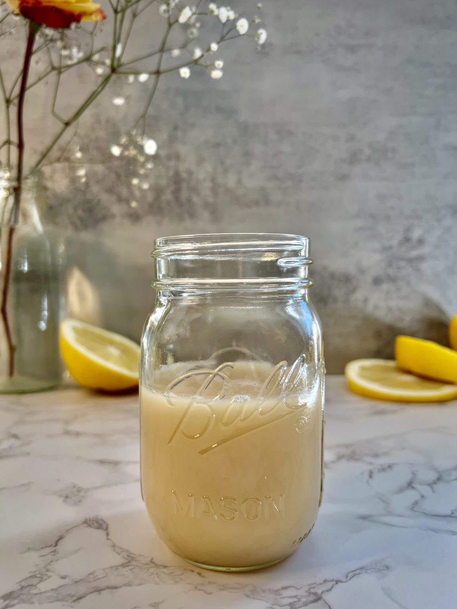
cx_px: 228
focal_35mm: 26
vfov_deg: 67.3
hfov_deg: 53.1
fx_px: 458
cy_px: 304
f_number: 1.5
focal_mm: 5.7
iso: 80
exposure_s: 1/121
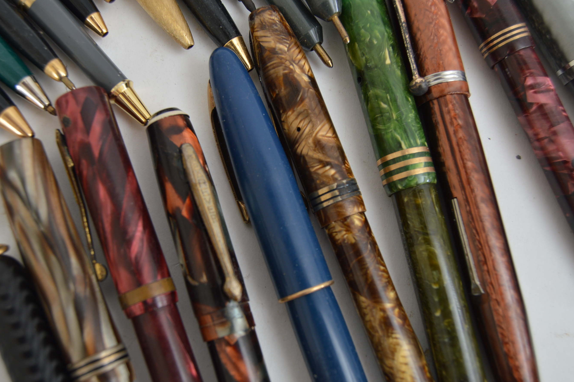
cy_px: 204
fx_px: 701
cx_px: 263
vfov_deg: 30.5
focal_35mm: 44
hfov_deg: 44.5
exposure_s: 1/125
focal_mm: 26
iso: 200
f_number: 5
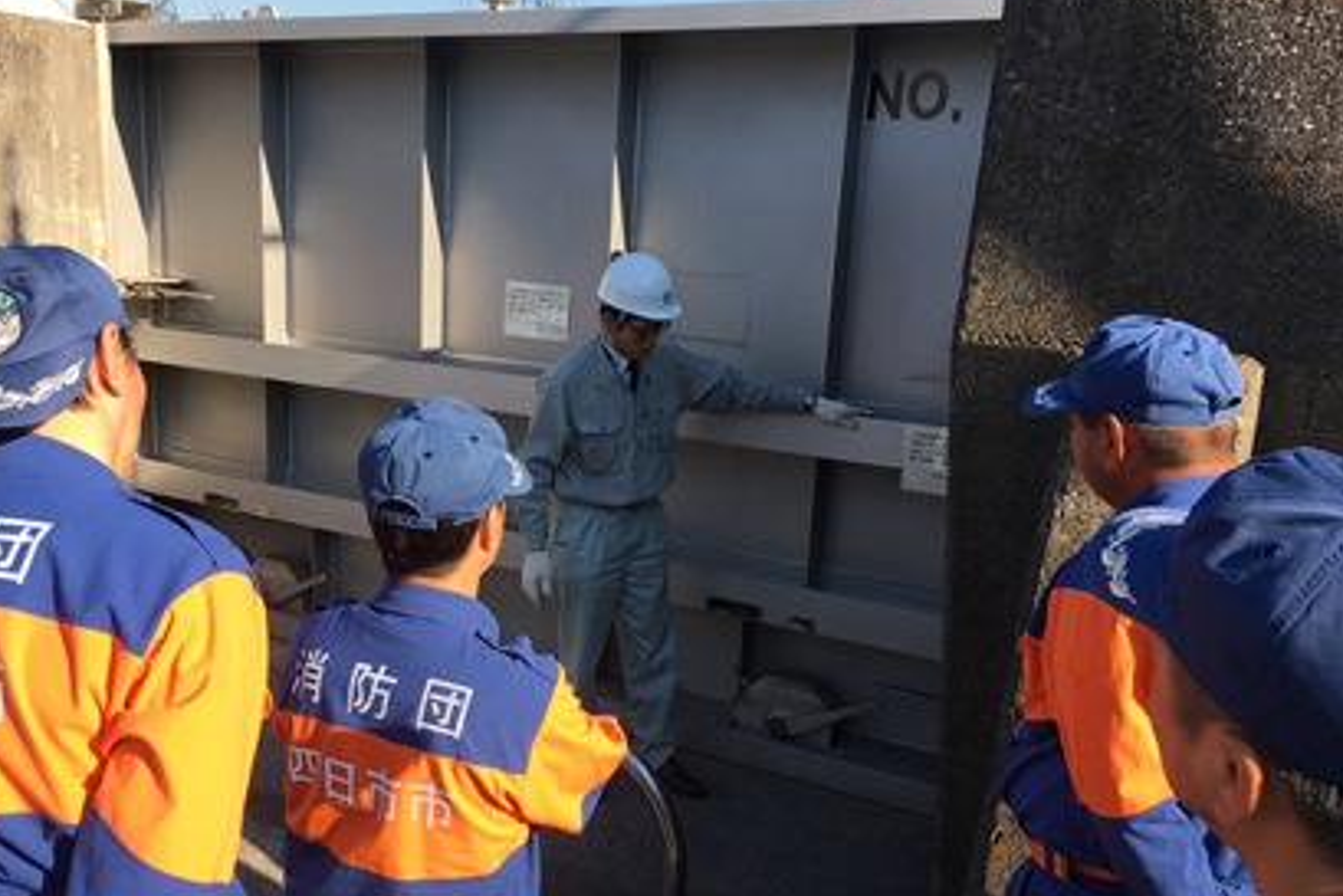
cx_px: 611
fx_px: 1231
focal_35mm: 33
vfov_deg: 39.9
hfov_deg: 57.1
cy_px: 505
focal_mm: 4.15
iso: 25
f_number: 2.2
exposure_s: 1/674
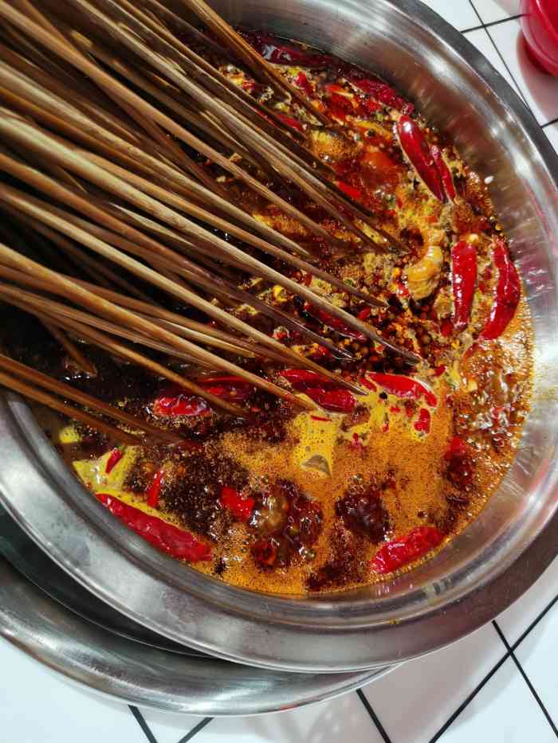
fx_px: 580
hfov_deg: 51.4
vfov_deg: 65.3
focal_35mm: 27
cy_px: 372
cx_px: 279
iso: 250
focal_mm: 5.58
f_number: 1.8
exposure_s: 1/50
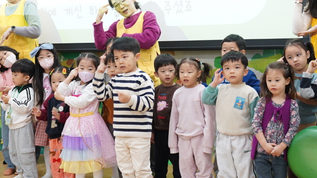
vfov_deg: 14.0
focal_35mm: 86
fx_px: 723
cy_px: 50
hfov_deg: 24.7
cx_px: 135
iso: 2500
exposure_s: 1/80
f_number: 5.6
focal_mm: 49
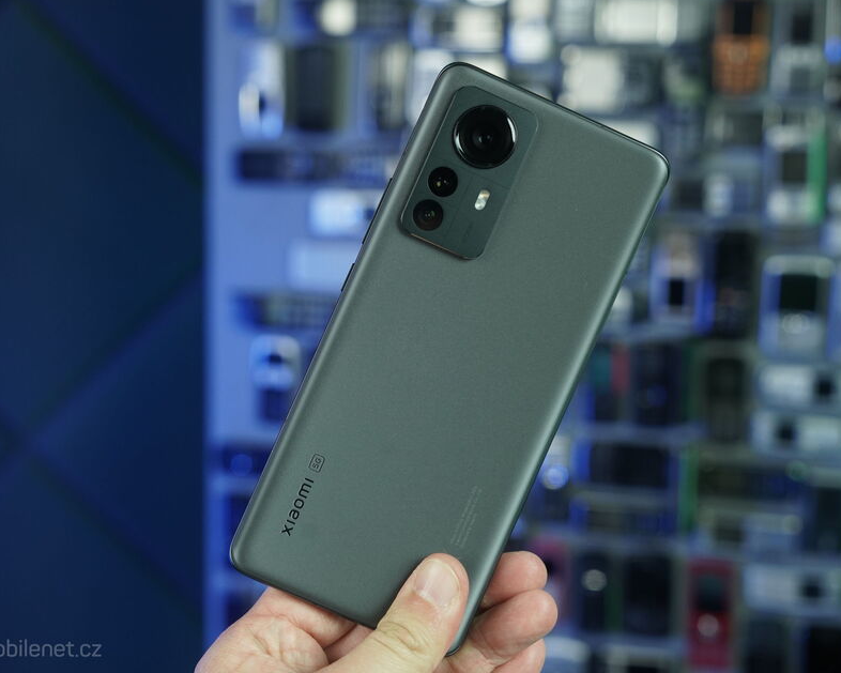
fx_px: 1369
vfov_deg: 27.6
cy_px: 339
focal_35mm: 55
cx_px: 425
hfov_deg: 34.1
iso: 1250
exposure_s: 1/160
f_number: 5.6
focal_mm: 48
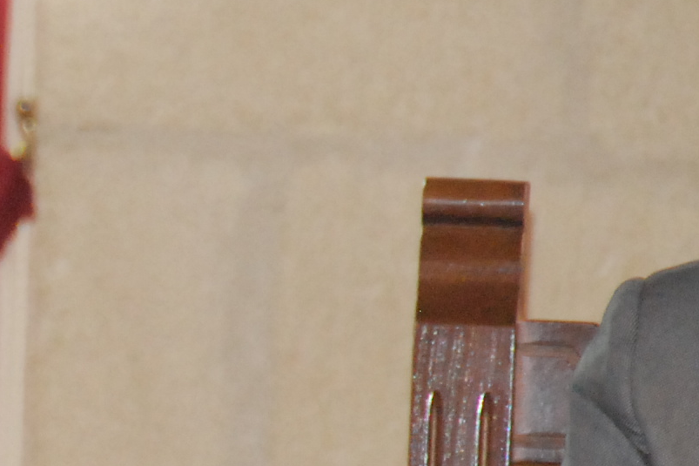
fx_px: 21042
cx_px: -440
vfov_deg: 1.3
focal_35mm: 1084
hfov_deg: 1.9
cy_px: 227
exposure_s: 1/60
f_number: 5.6
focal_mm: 200
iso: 1600
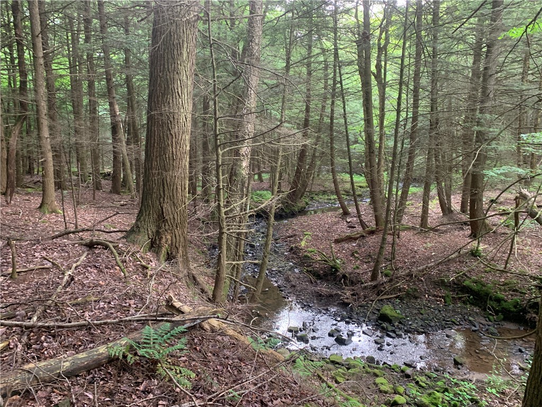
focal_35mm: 26
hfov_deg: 67.3
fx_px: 407
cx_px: 271
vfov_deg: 53.1
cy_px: 204
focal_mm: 4.25
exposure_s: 1/60
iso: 320
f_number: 1.8
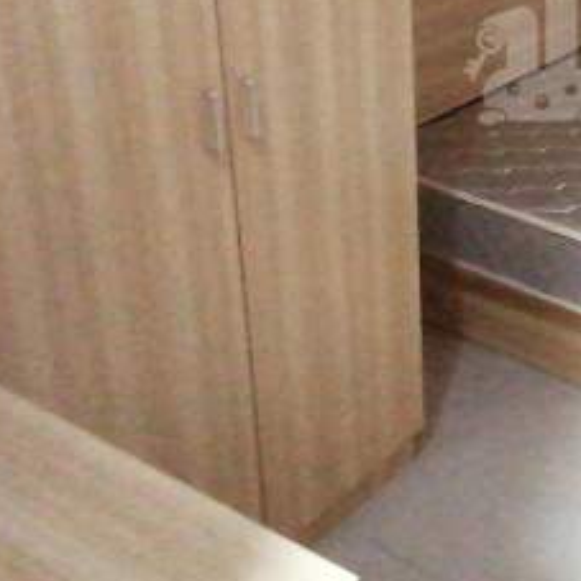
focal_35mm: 53
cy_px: 56
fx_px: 1006
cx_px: 668
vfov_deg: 30.7
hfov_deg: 28.6
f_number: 2.4
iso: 1250
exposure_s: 1/16.7
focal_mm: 1.78
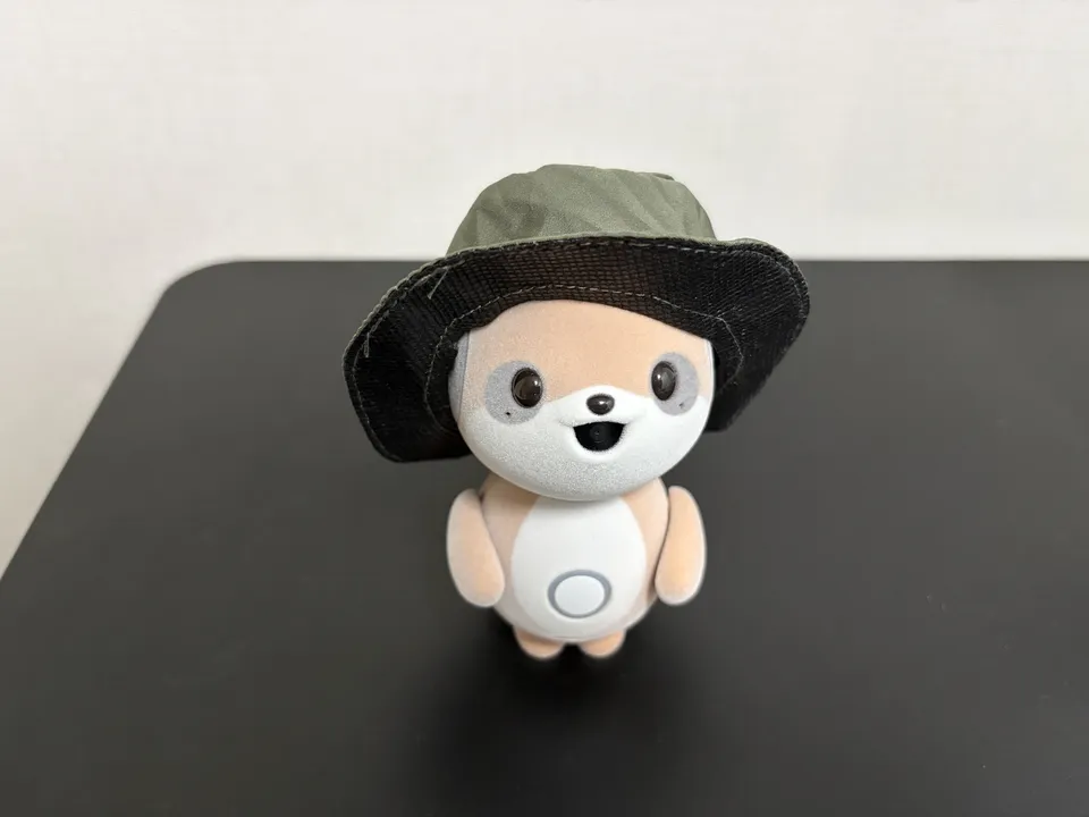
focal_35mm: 26
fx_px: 818
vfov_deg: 53.1
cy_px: 408
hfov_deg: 67.3
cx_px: 544
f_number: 1.6
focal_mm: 5.96
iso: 400
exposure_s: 1/60
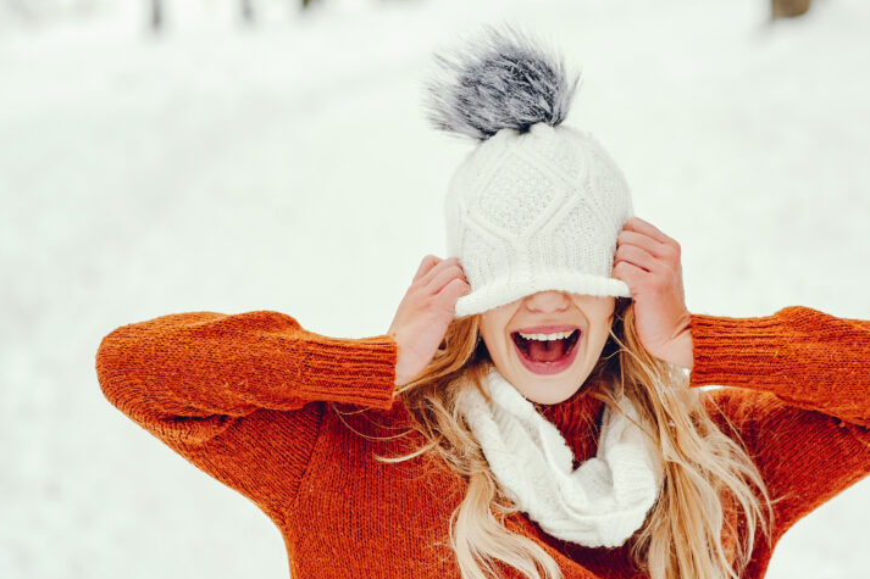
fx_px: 2947
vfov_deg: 11.2
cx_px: 536
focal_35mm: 122
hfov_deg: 16.8
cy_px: 330
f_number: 3.5
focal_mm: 85
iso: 640
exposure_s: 1/640
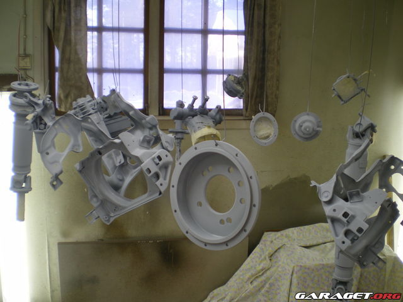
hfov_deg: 49.0
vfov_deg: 37.7
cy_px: 151
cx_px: 202
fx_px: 442
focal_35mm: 38
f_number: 3.1
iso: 64
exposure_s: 1/30
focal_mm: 6.3
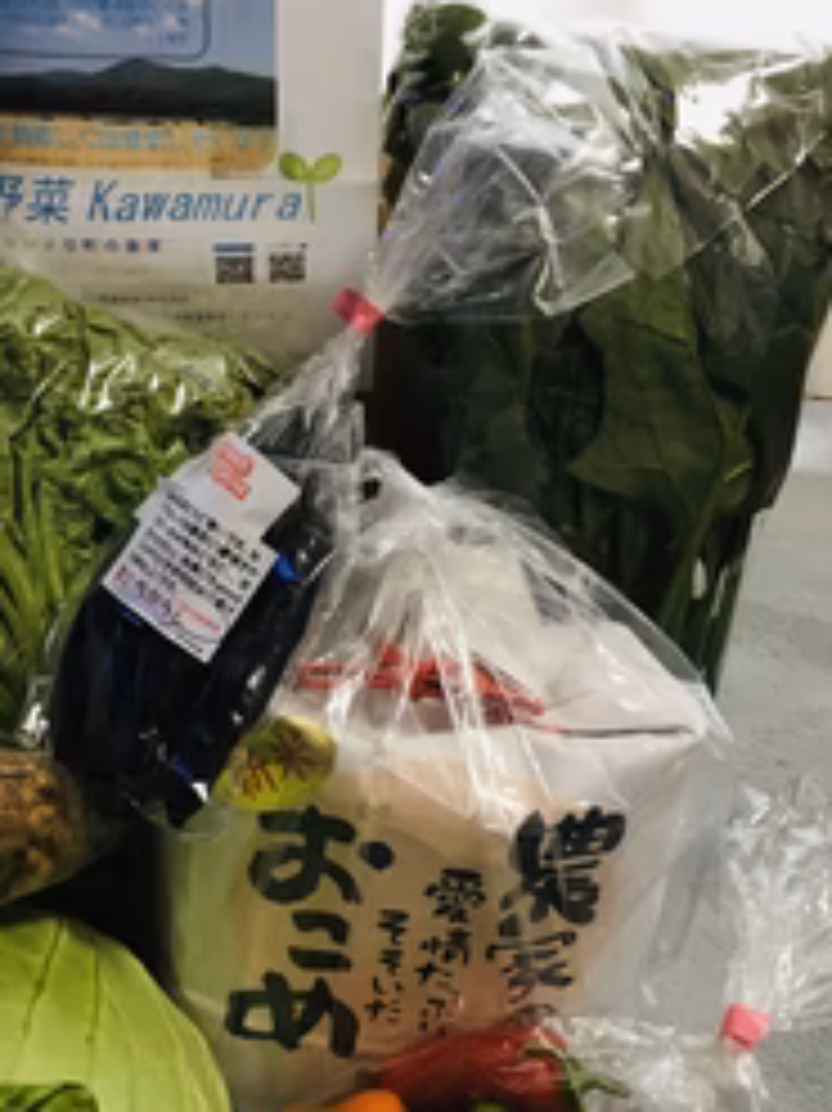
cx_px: 202
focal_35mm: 47
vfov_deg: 40.2
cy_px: 698
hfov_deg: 30.3
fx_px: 1508
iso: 64
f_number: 2.2
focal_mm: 4.15
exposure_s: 1/30
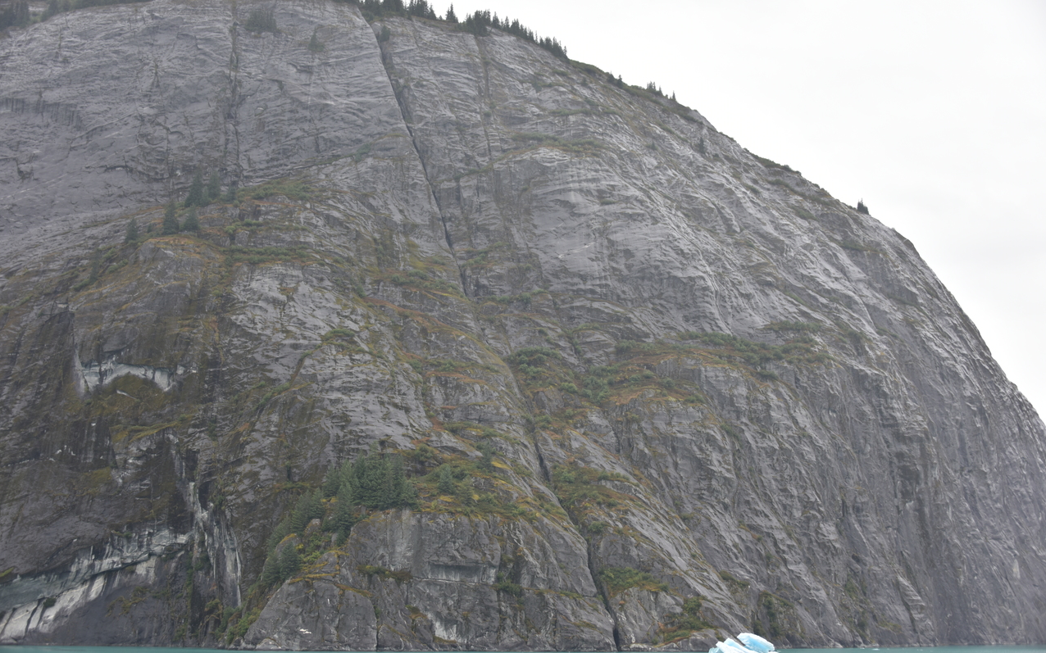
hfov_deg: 44.4
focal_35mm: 45
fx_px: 1283
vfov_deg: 28.6
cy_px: 322
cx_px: 524
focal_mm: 44
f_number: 4.2
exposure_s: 1/100
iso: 110
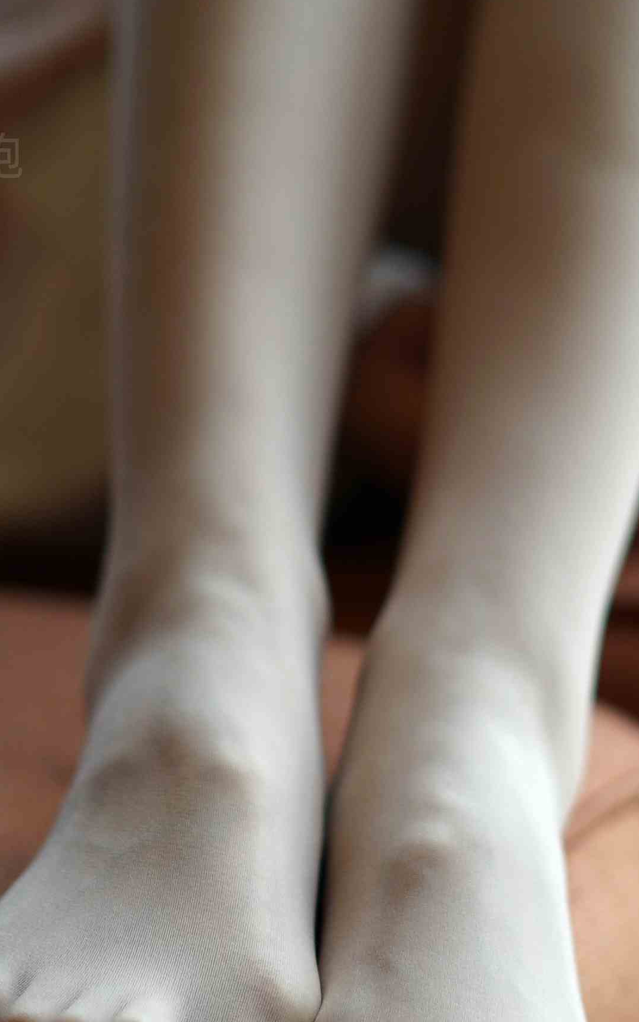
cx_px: 347
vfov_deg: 16.6
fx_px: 3512
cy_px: 503
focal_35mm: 126
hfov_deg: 10.4
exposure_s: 1/400
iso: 200
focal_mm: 50
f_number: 1.8
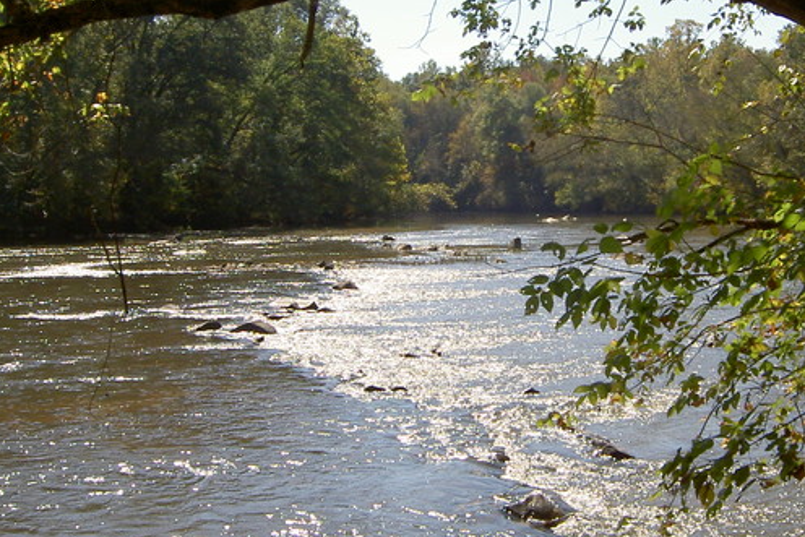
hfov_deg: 34.6
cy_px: 211
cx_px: 558
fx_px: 1275
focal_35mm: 57
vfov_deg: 23.8
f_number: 4.7
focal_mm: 5.6
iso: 50
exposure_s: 1/400
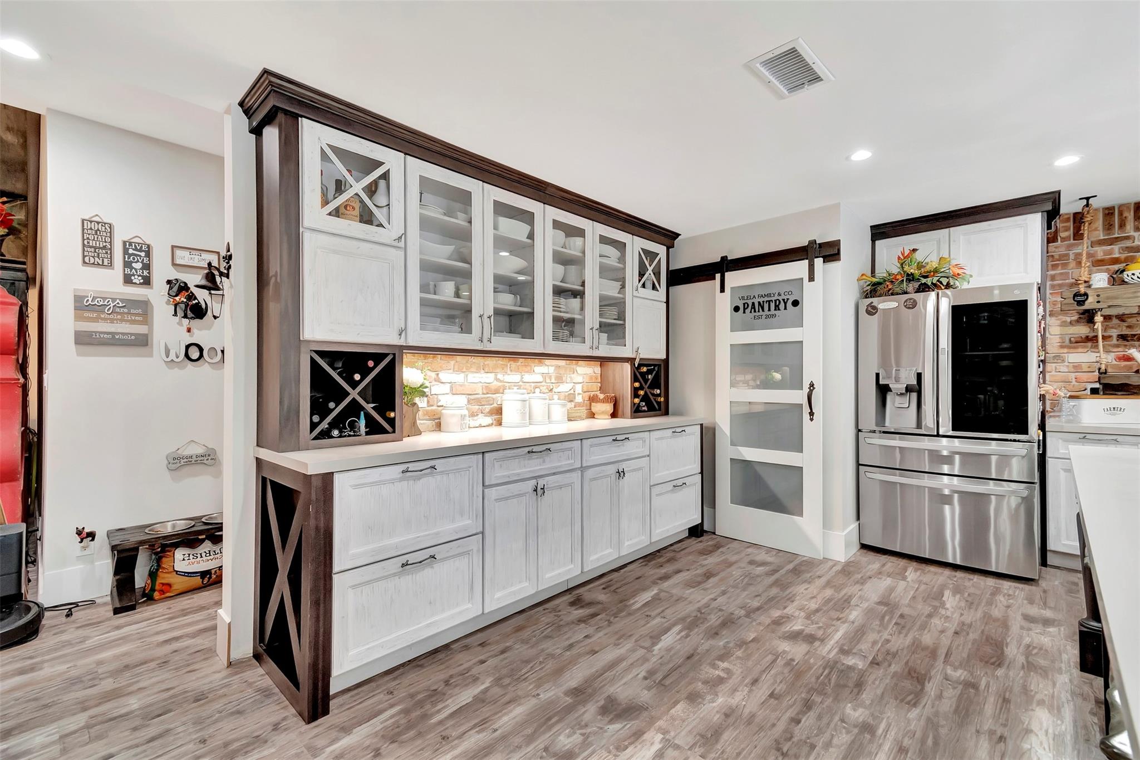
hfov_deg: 100.4
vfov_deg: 77.3
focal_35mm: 15
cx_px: 570
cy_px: 380
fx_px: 475
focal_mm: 10
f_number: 8
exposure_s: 1/15
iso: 1100
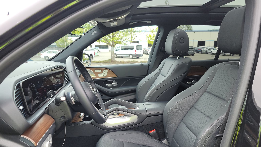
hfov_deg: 69.8
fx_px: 187
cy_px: 96
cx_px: 130
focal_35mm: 27
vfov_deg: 42.4
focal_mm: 6.7
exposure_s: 1/59
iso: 53
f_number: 1.8
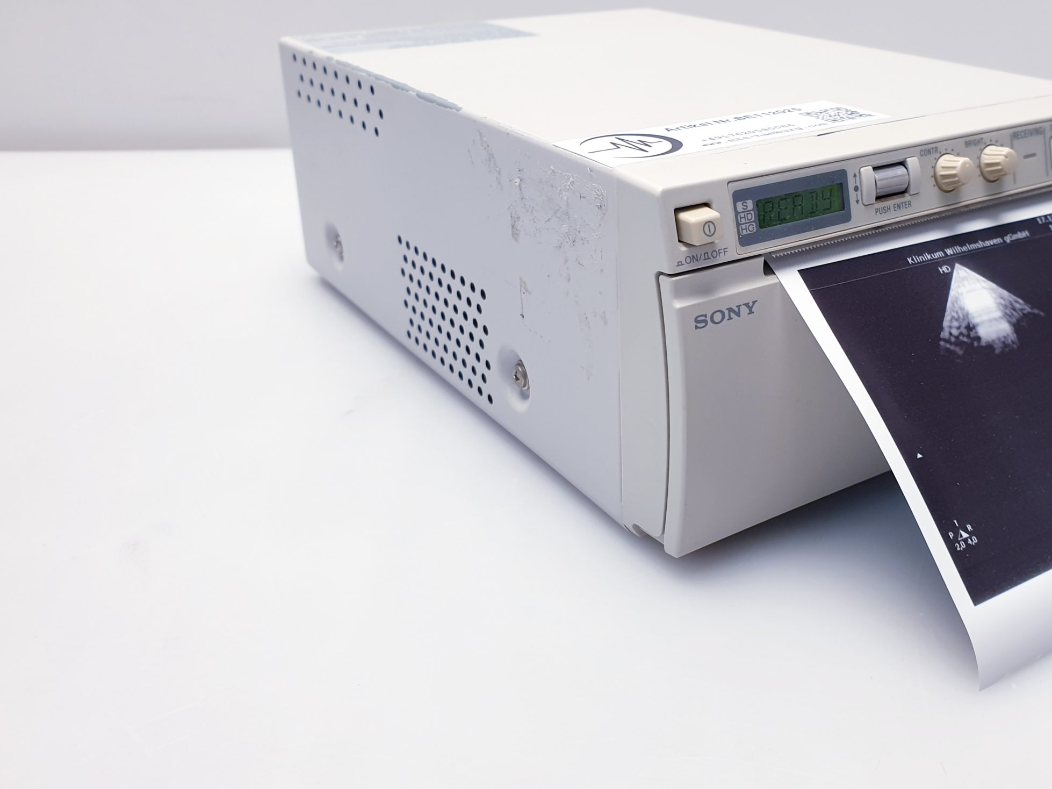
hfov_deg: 53.2
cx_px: 675
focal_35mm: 34
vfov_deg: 41.7
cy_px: 332
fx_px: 1033
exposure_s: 1/100
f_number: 2.4
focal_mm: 4.3
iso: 80
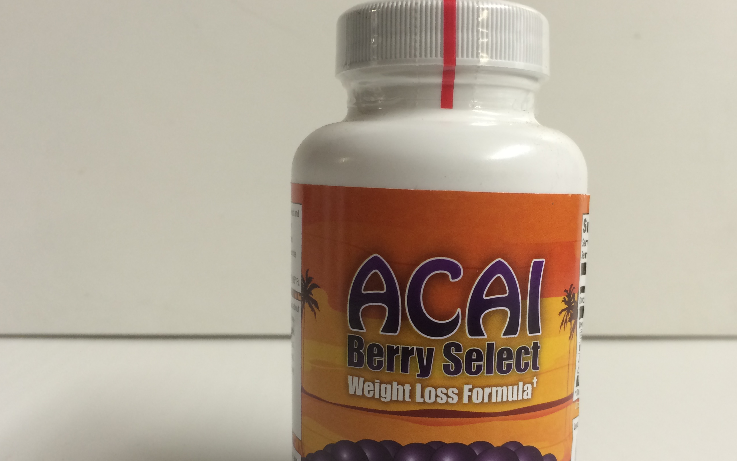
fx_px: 783
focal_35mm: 39
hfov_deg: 50.2
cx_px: 432
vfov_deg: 32.5
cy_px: 302
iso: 100
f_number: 2.2
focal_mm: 4.15
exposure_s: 1/33
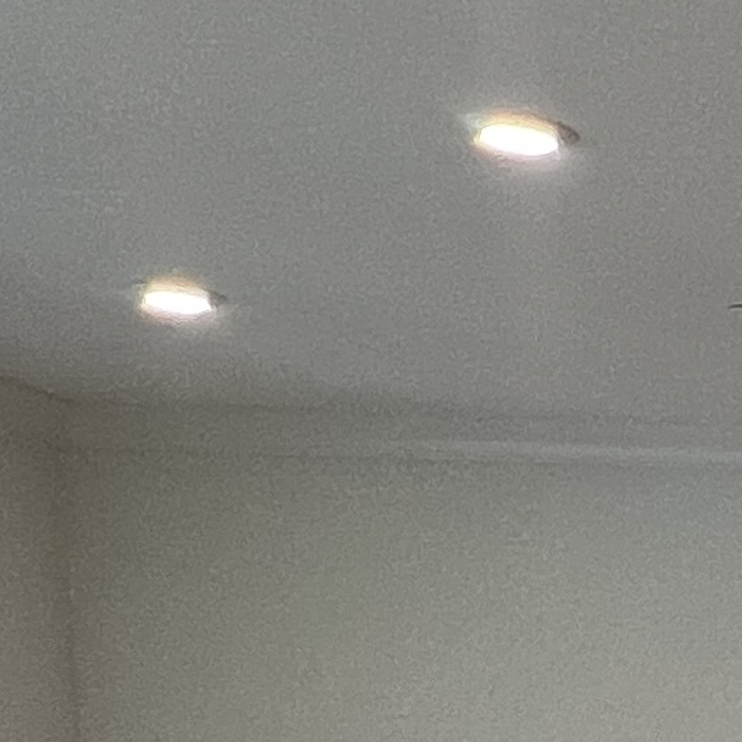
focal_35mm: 90
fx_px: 2183
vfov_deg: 17.0
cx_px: 1807
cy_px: 1193
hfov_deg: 13.6
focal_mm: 1.57
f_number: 1.8
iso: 64
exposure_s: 1/120
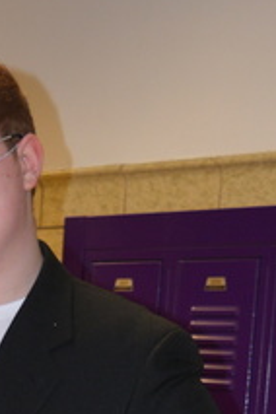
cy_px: 690
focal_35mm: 159
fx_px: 1828
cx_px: -170
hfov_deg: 8.4
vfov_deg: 12.1
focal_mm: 22
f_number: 3.8
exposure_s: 1/60
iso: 450
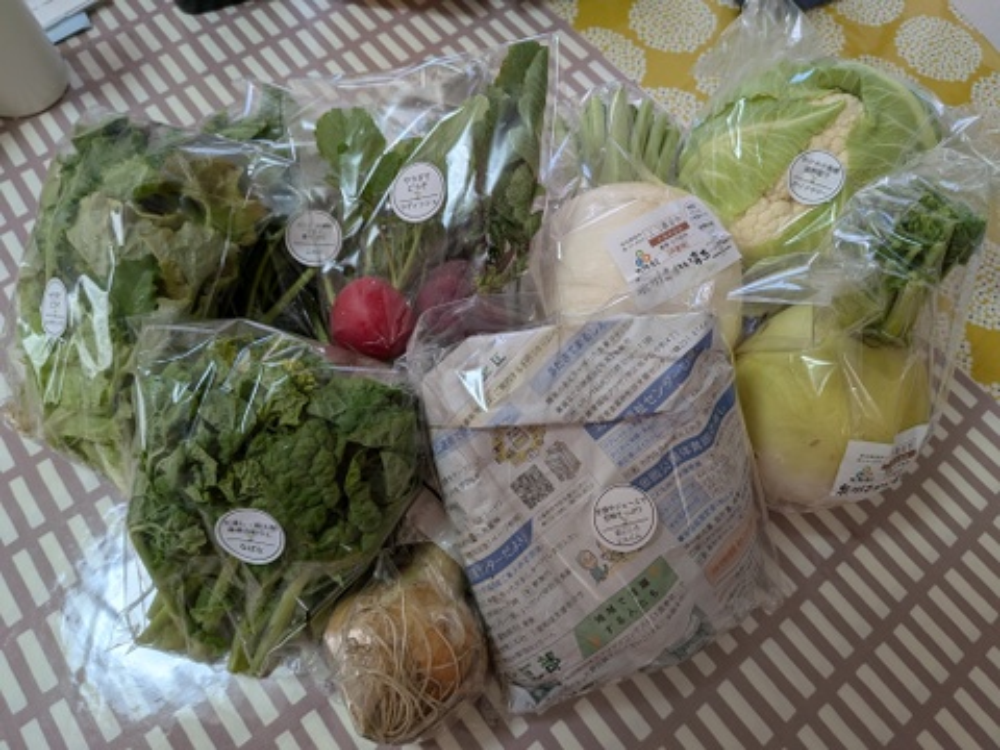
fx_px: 693
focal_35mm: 24
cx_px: 500
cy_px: 375
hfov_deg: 71.6
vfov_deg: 56.8
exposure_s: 1/405
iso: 26
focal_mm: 4.53
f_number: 1.7
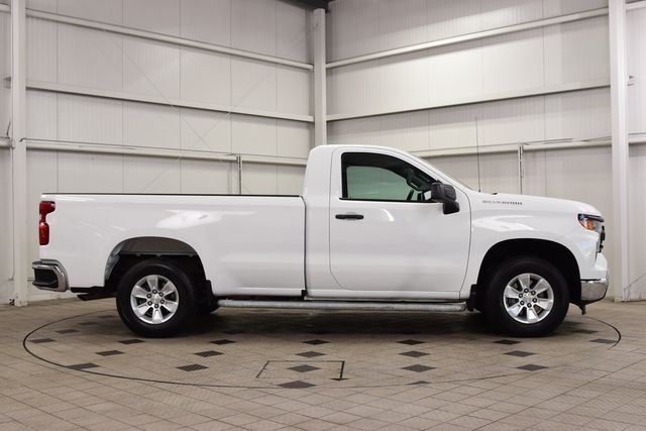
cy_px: 216
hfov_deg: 46.4
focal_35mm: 42
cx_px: 323
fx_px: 754
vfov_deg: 31.9
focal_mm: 28
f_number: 7.1
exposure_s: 1/30
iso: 400
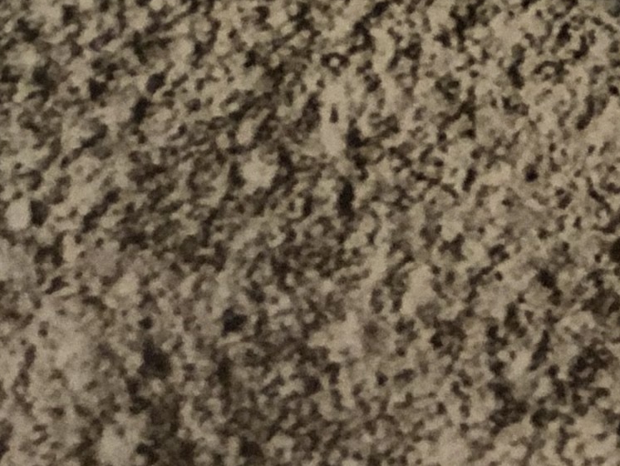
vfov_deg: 4.7
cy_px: -556
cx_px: 1562
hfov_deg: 6.1
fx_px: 5518
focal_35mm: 308
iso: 250
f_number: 2.8
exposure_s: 1/30
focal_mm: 6.6
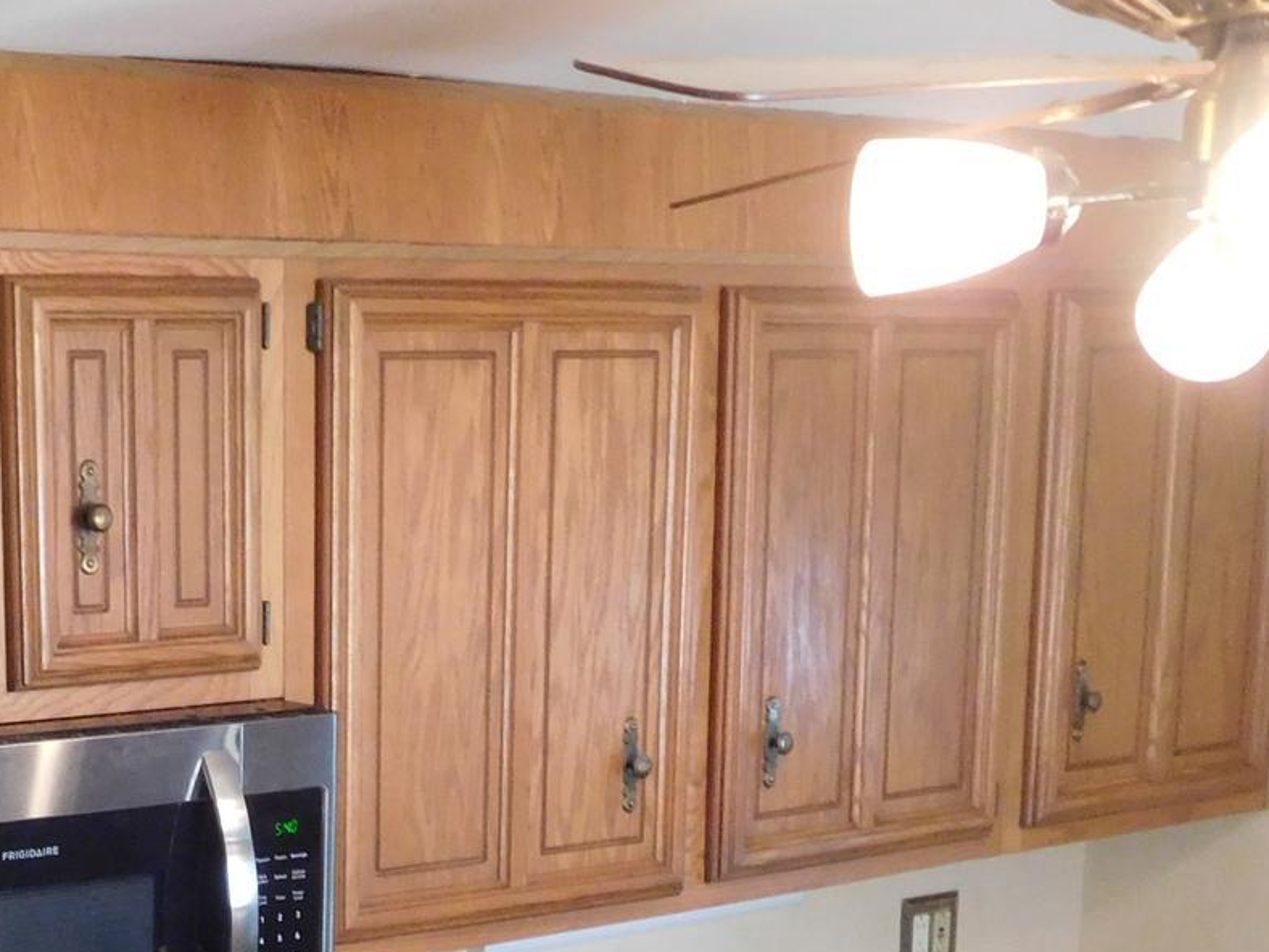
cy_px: 1066
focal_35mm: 65
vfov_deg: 21.4
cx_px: 27
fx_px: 2383
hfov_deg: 28.2
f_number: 3.4
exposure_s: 1/30
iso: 400
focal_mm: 4.5
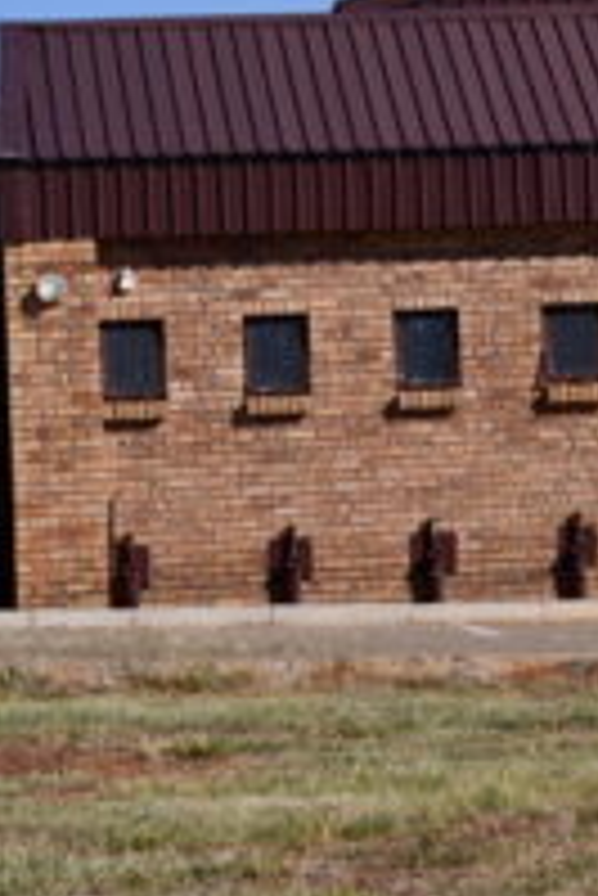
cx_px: 1057
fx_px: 9675
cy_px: 194
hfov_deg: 3.5
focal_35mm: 389
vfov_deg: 5.3
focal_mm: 86
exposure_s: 1/2500
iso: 800
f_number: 13
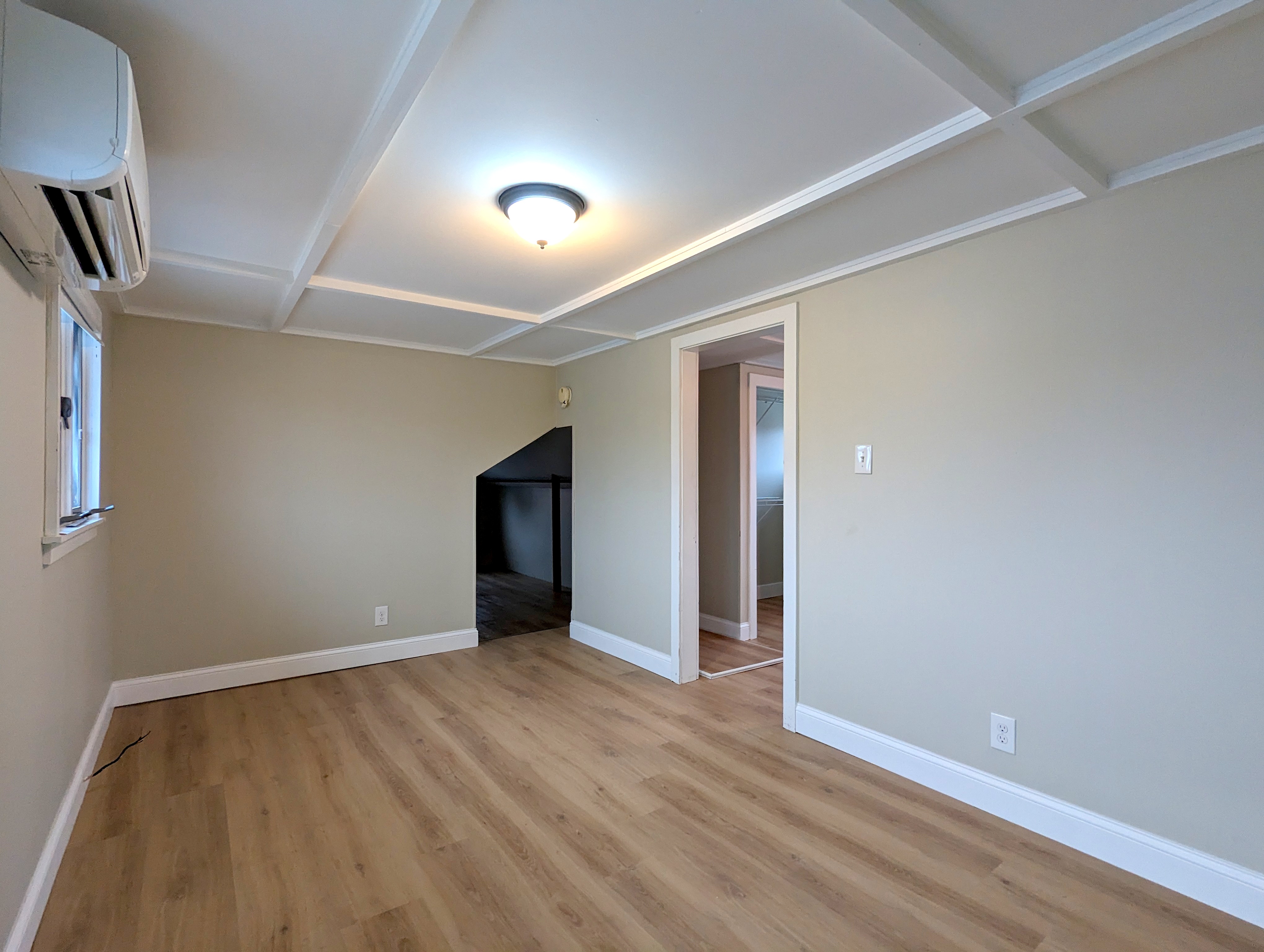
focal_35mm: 16
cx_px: 632
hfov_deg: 94.4
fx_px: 585
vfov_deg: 78.2
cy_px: 476
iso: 210
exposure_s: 1/40
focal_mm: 2.35
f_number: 2.2
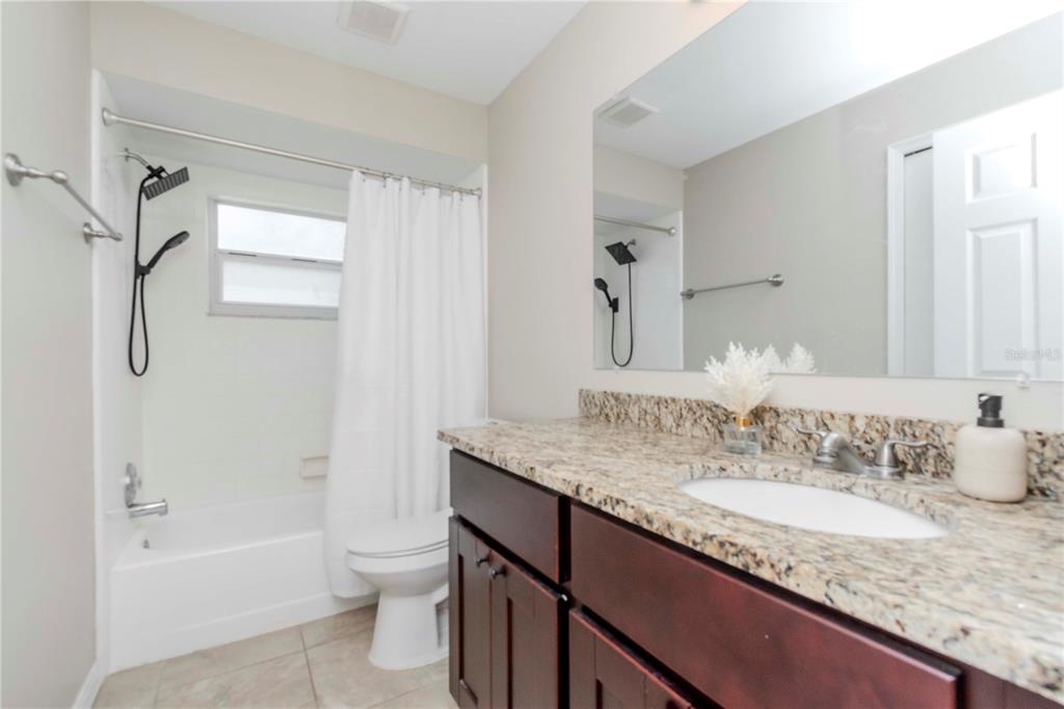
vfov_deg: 77.3
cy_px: 354
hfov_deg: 100.4
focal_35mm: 15
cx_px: 532
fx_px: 443
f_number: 10
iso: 500
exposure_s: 1/200
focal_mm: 10
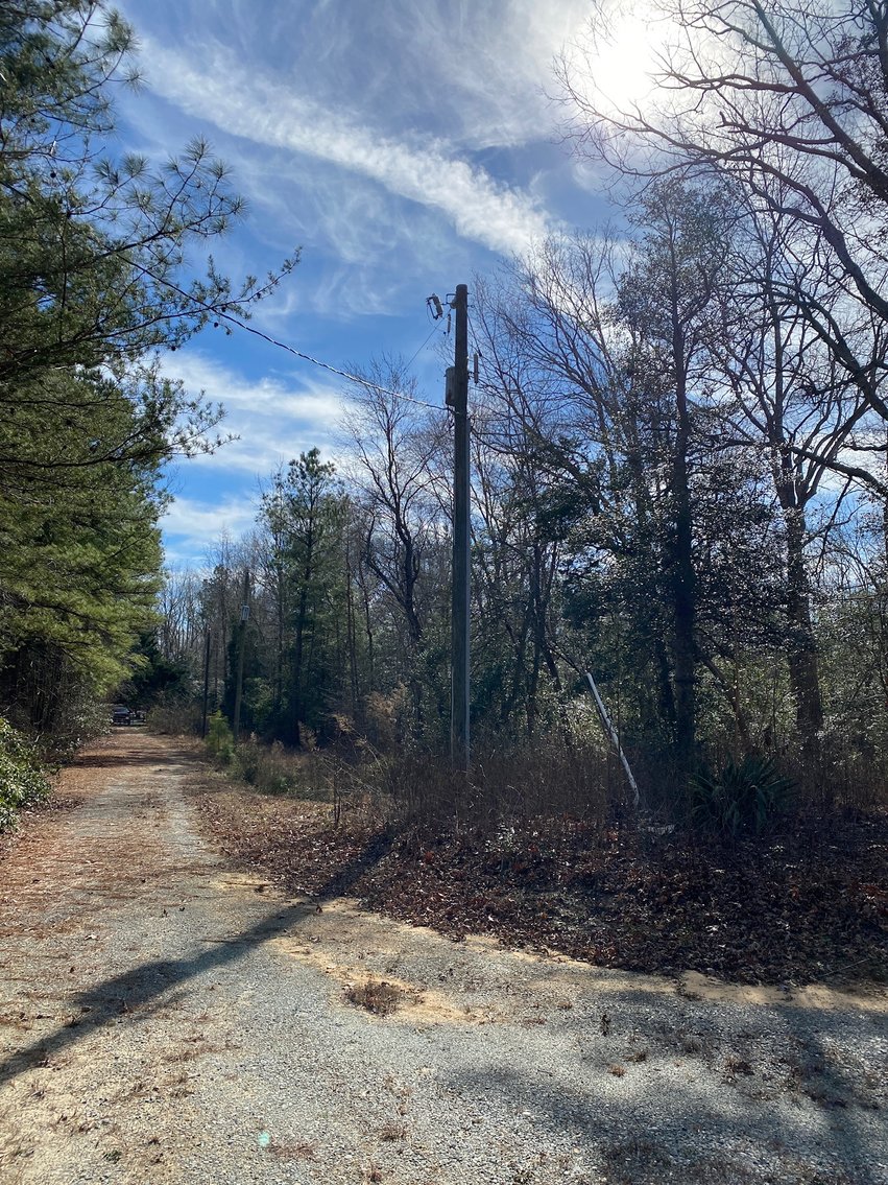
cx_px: 444
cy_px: 592
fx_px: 889
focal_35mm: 26
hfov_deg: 53.1
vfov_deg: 67.3
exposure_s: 1/4274
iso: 32
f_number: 1.8
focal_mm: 4.25
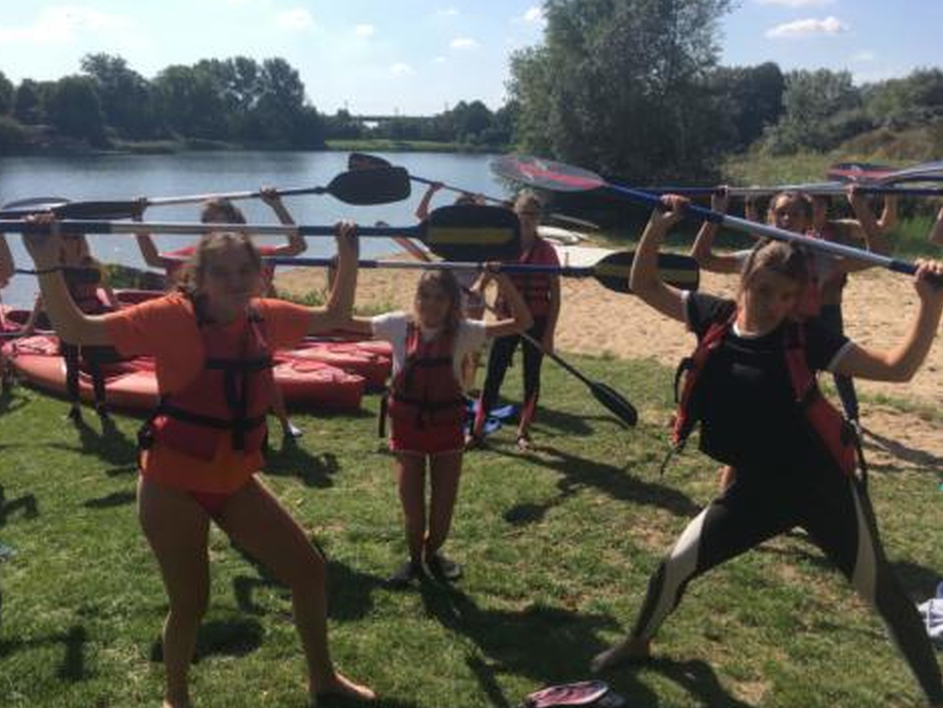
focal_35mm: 31
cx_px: 441
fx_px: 844
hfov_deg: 58.3
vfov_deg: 45.4
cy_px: 360
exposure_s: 1/1350
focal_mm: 4.15
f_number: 2.2
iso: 25
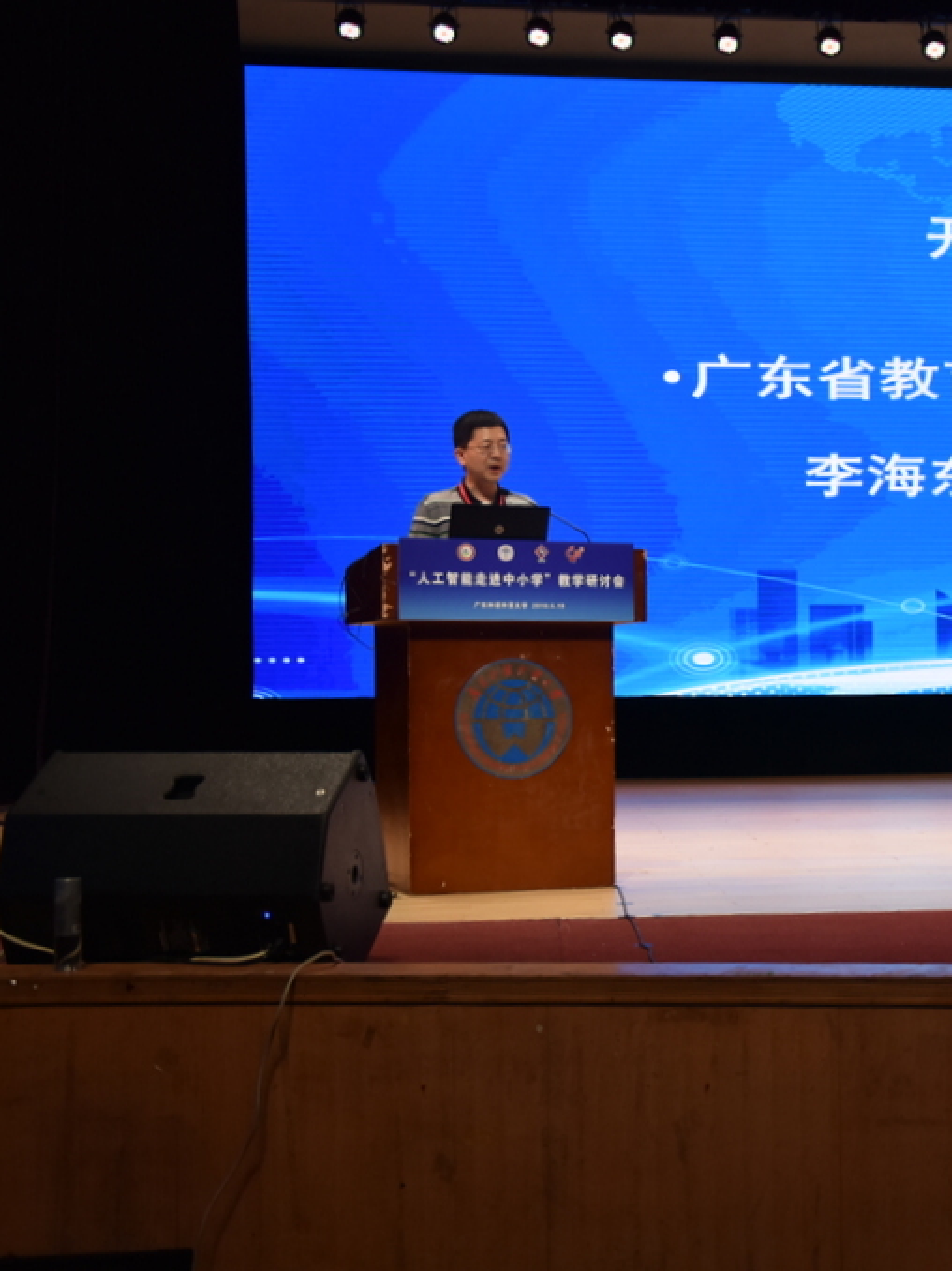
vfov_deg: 31.7
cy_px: 636
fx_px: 2238
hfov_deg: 23.2
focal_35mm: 61
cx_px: 907
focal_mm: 28
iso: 400
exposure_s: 1/100
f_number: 4
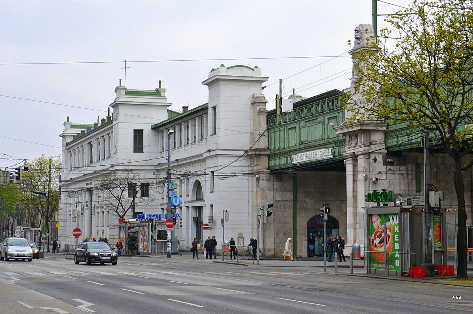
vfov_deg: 28.0
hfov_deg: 41.2
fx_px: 630
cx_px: 236
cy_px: 157
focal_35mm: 48
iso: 100
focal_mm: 32
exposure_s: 1/200
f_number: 7.1
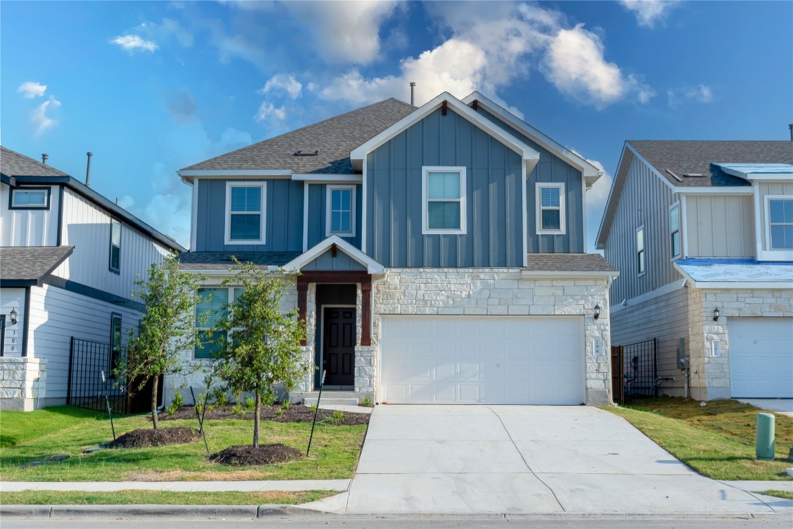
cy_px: 264
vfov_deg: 32.6
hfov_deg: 47.4
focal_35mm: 41
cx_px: 396
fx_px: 903
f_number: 16
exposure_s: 1/400
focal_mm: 41
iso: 100
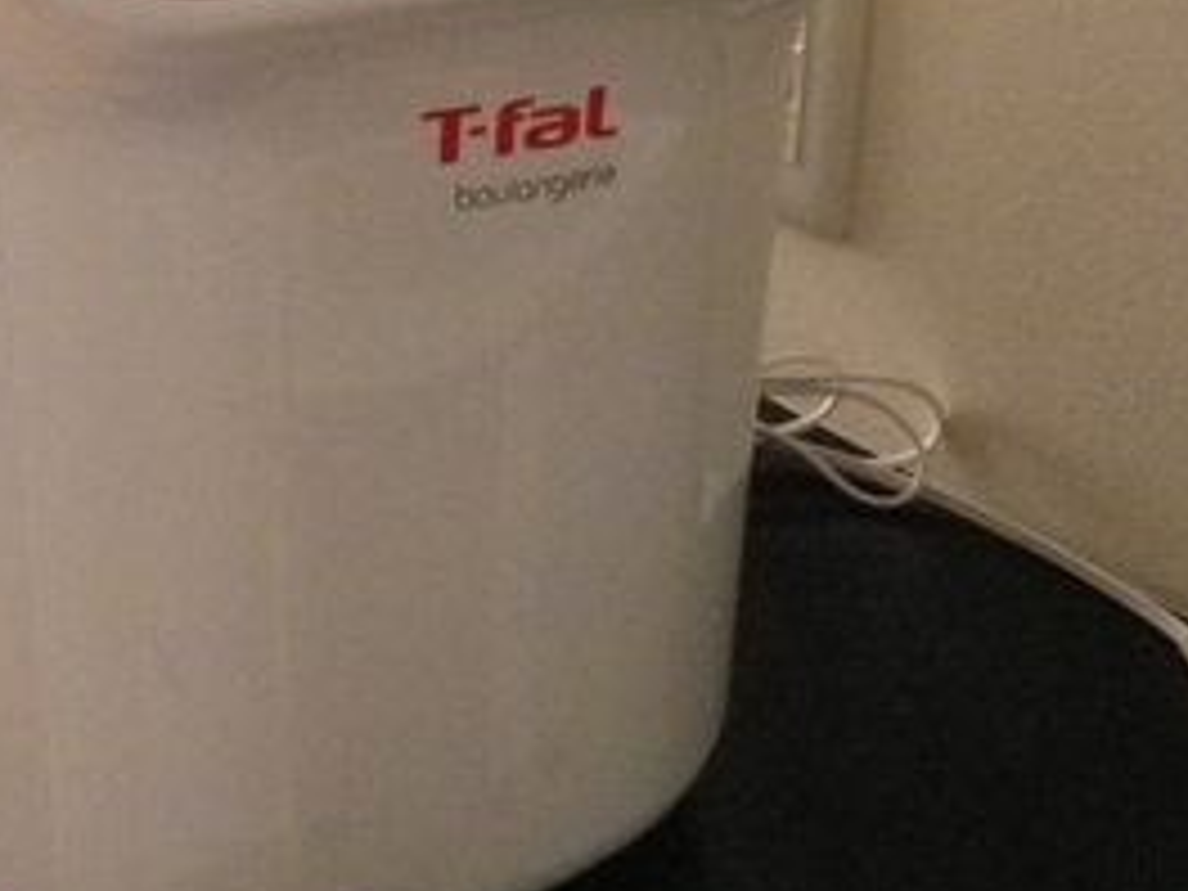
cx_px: 346
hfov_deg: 35.6
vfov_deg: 27.1
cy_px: 214
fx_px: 1819
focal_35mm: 53
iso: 800
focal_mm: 5
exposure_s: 1/10
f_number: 3.2
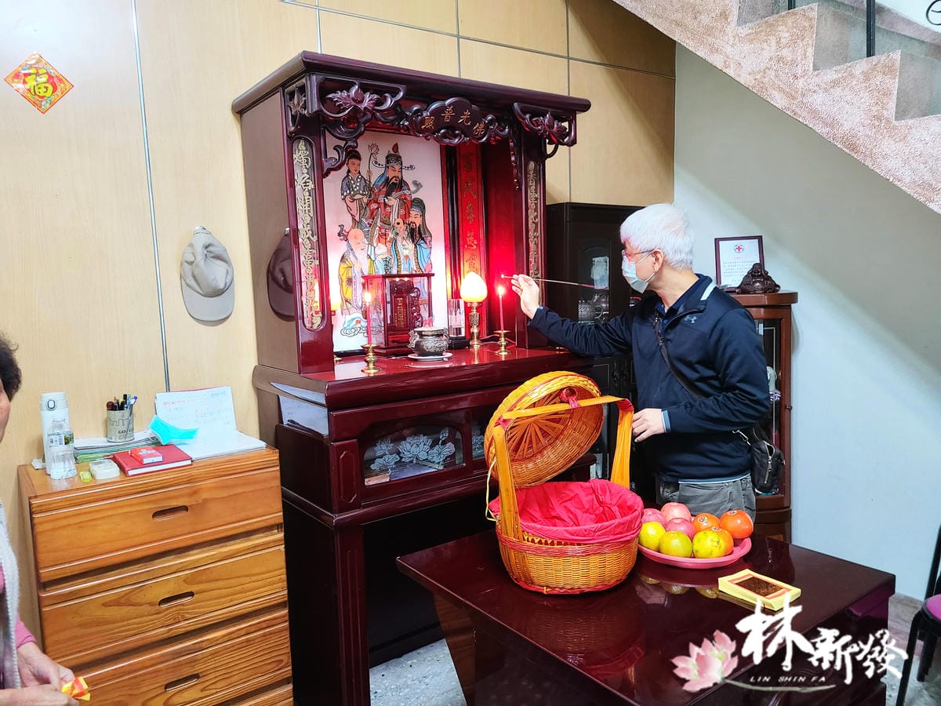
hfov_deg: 67.3
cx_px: 470
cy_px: 353
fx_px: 707
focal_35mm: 26
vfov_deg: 53.1
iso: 640
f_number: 1.8
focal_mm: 5.4
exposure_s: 1/39
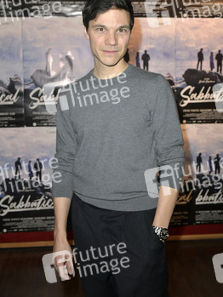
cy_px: 135
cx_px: 111
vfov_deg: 42.9
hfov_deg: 32.9
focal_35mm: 44
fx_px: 378
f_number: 7.1
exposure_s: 1/250
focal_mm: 40
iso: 2500
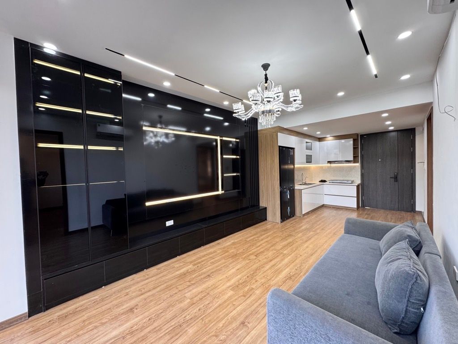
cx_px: 229
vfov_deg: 85.7
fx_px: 185
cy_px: 172
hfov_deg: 102.1
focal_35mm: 14
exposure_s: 1/100
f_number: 2.2
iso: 200
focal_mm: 2.22
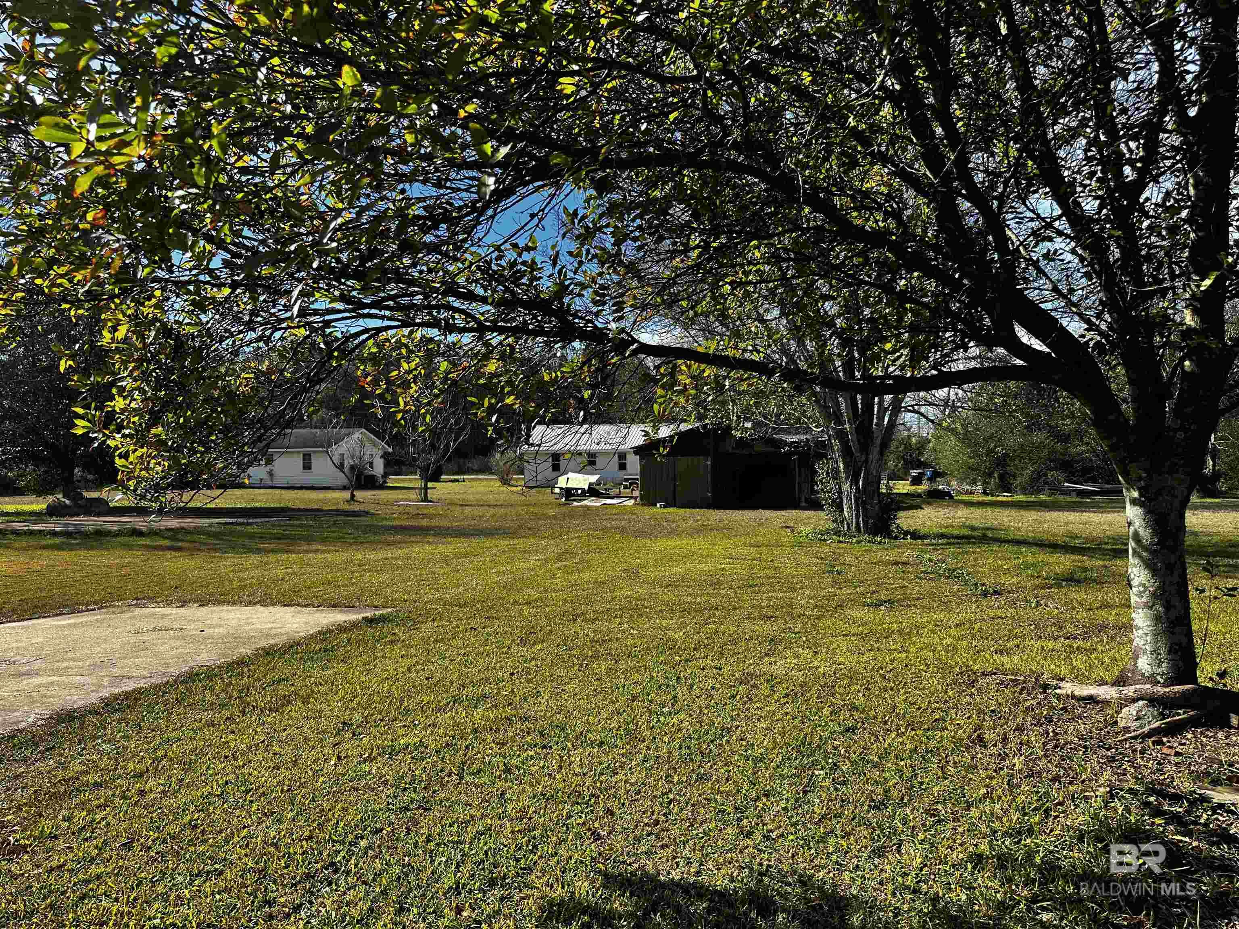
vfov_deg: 56.8
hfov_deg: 71.6
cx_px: 620
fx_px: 859
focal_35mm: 24
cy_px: 464
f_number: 1.78
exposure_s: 1/2525
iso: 80
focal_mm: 6.86
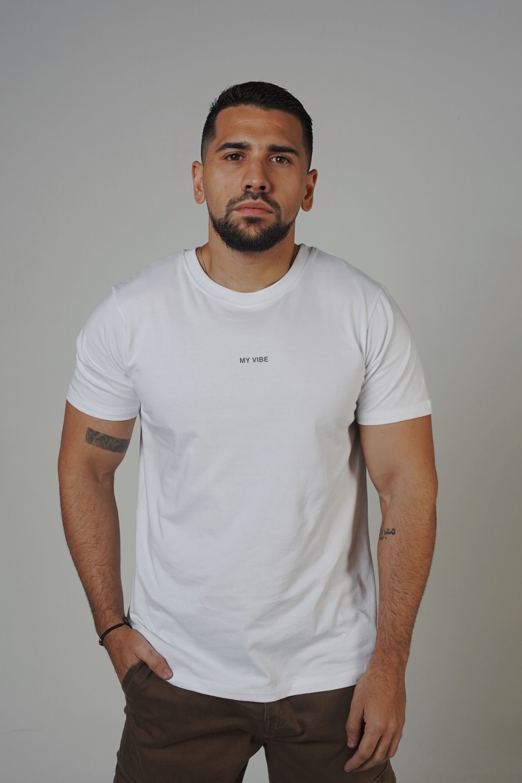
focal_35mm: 52
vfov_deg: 38.2
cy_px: 392
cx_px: 261
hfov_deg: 26.0
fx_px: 1131
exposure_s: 1/200
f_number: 9
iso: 500
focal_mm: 35
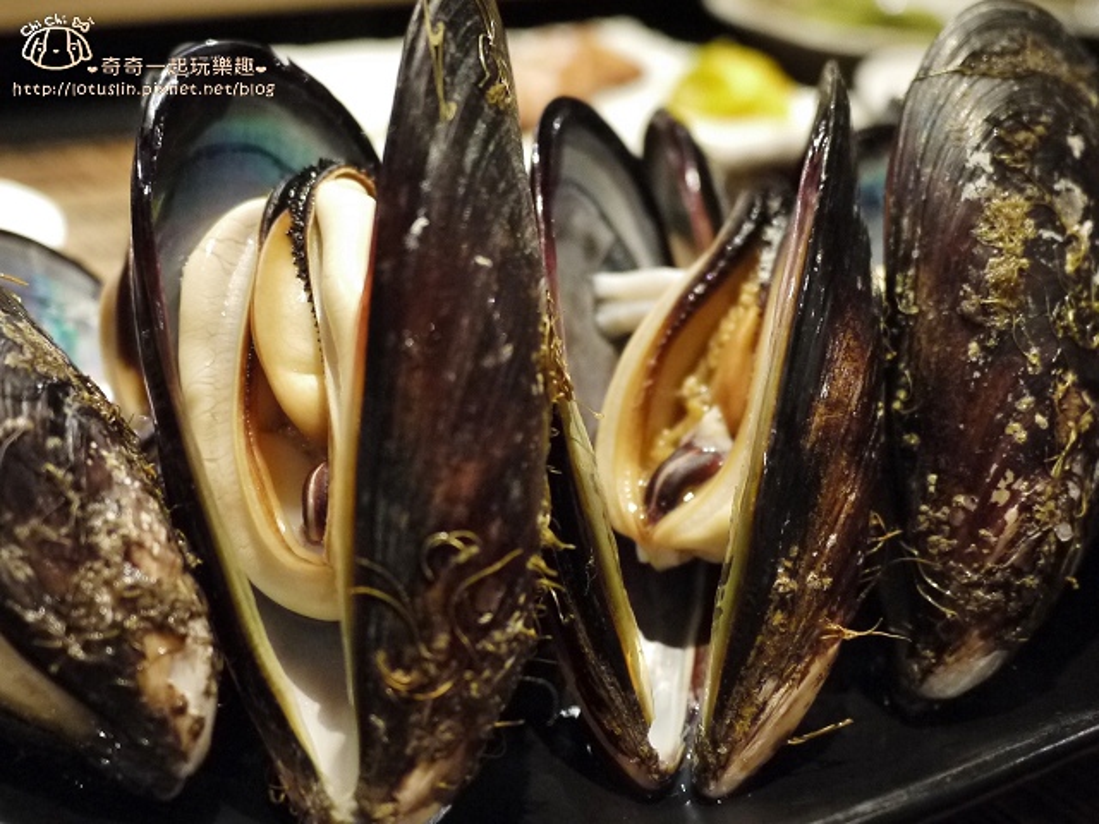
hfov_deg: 63.4
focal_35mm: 28
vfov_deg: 49.7
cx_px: 550
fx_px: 889
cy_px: 412
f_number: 2.5
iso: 800
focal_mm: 14
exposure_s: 1/25
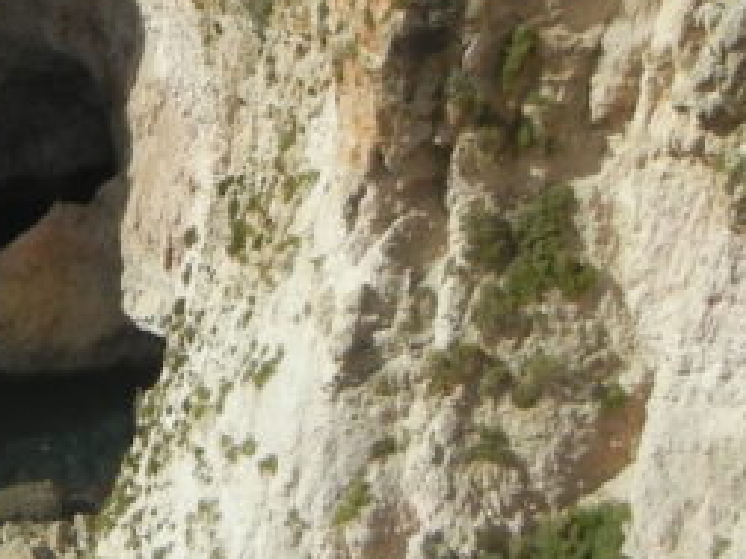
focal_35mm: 122
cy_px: 172
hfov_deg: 15.4
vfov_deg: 12.1
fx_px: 2629
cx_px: -231
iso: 160
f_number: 7
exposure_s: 1/798
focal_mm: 5.4
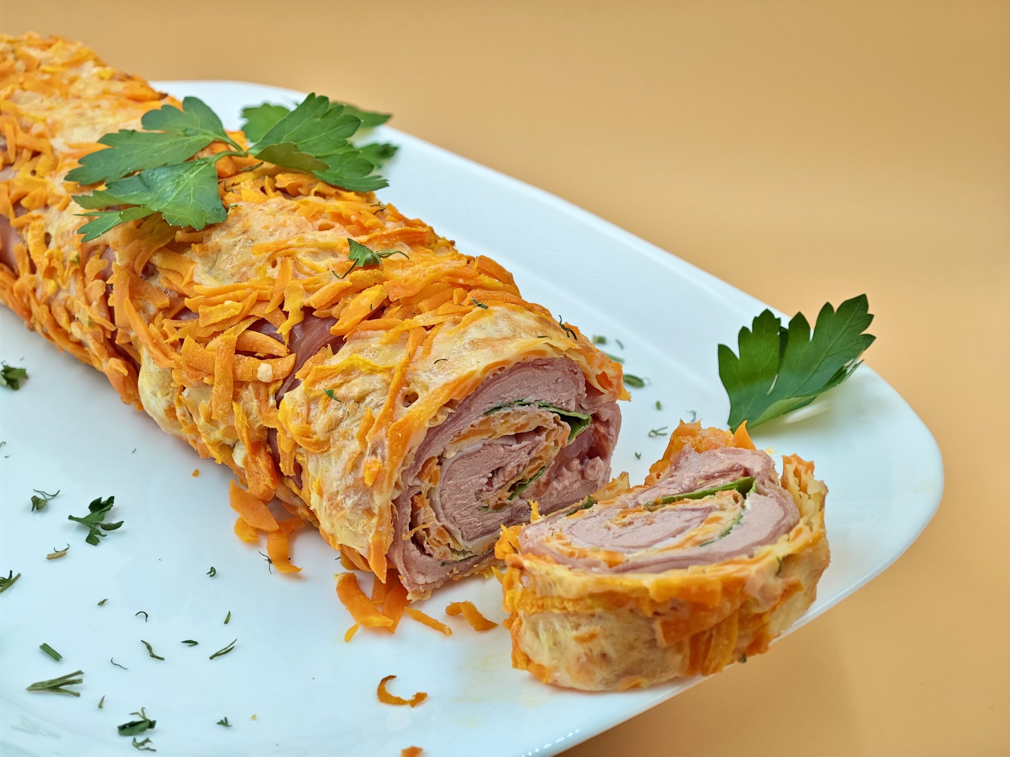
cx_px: 505
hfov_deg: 32.2
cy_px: 378
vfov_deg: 24.4
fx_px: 1751
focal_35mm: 60
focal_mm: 9
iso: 80
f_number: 2
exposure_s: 1/100
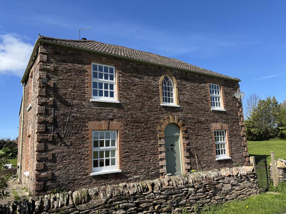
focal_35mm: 26
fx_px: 215
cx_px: 143
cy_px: 107
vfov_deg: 53.1
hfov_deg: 67.3
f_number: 1.6
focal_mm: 5.96
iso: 50
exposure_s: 1/2342
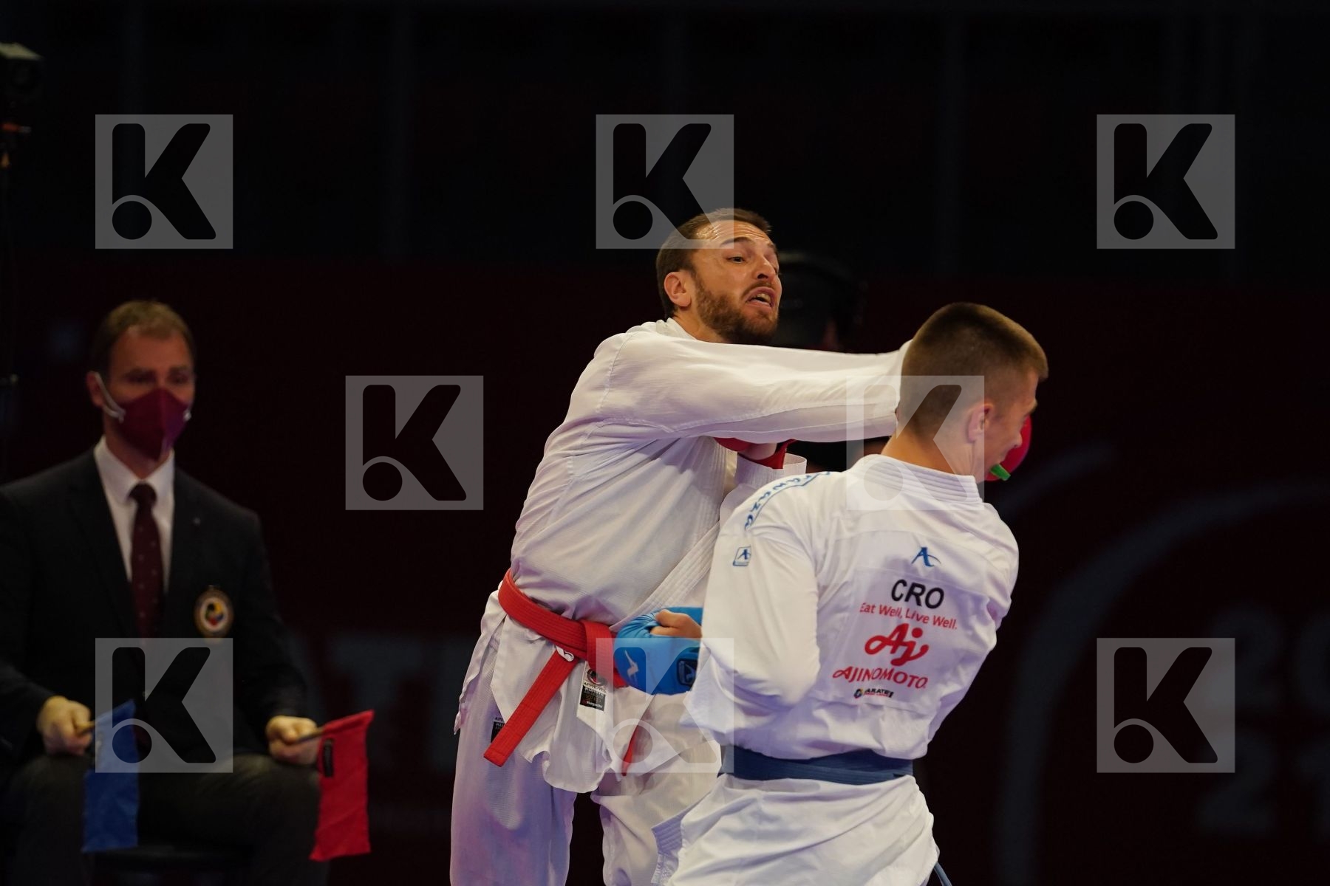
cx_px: 665
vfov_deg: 4.7
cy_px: 443
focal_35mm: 292
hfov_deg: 7.1
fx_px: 10787
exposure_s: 1/1000
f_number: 2.8
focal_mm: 195
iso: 2000
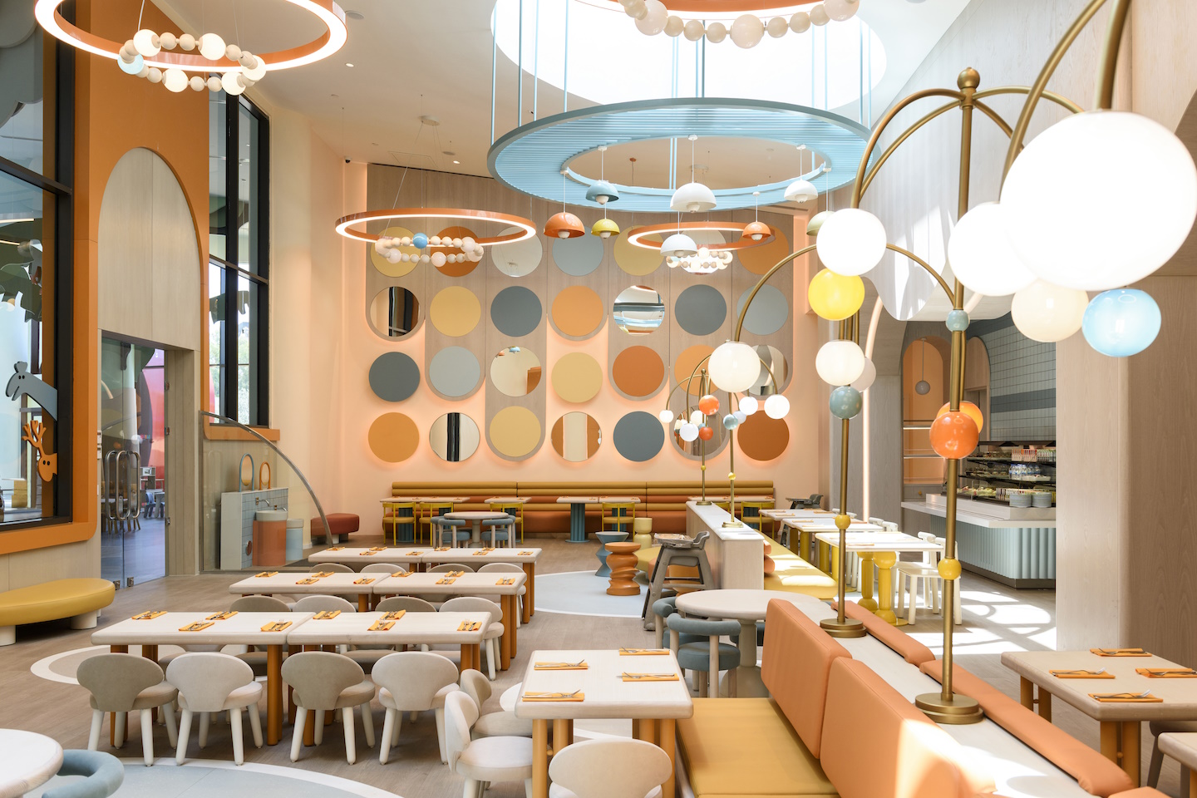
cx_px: 598
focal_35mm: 29
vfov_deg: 45.0
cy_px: 399
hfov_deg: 63.7
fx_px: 964
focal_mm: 29
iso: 400
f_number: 6.3
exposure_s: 1/60
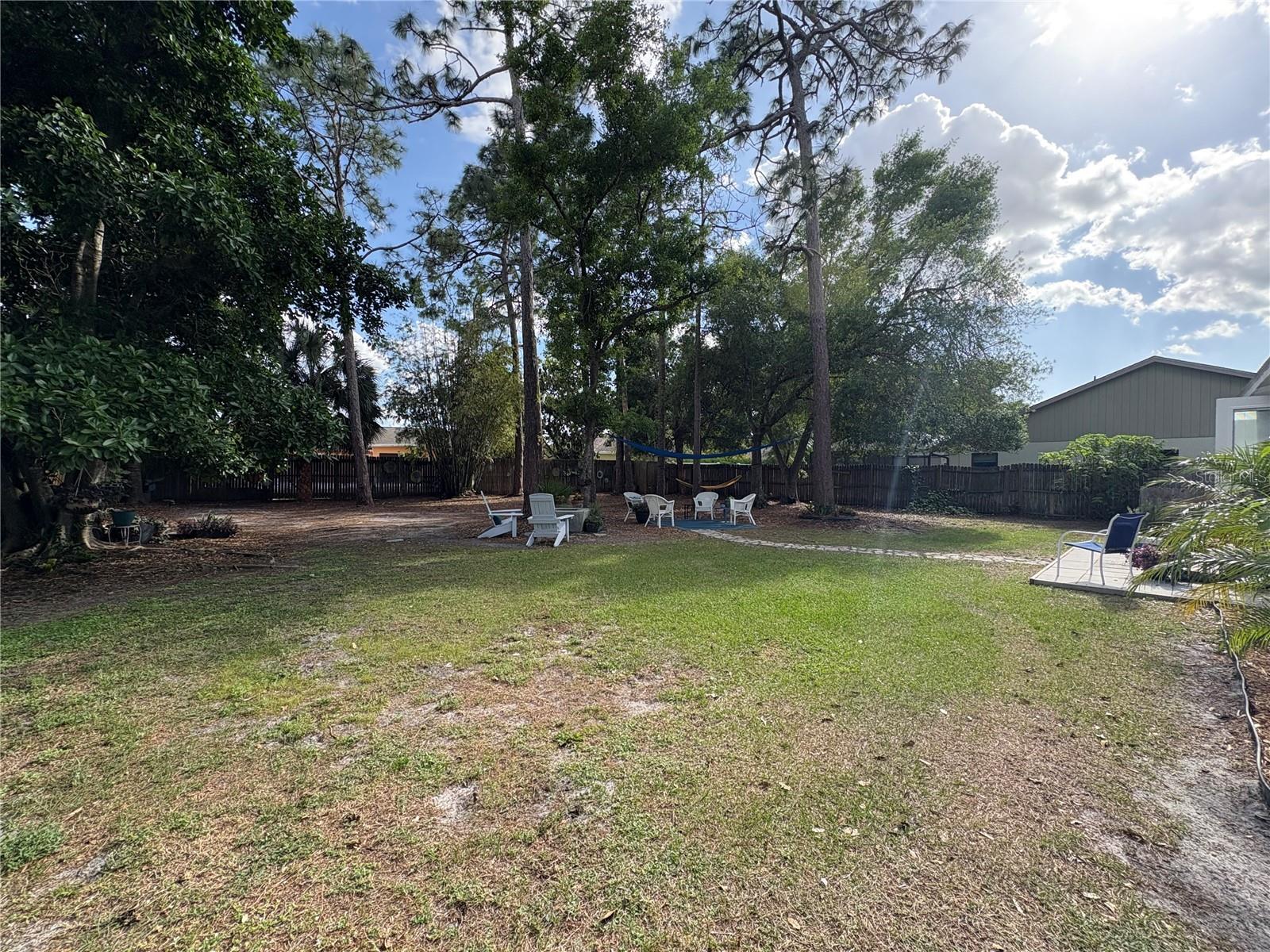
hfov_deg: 102.1
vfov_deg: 85.7
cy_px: 476
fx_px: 514
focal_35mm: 14
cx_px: 635
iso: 50
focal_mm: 2.22
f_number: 2.2
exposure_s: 1/548
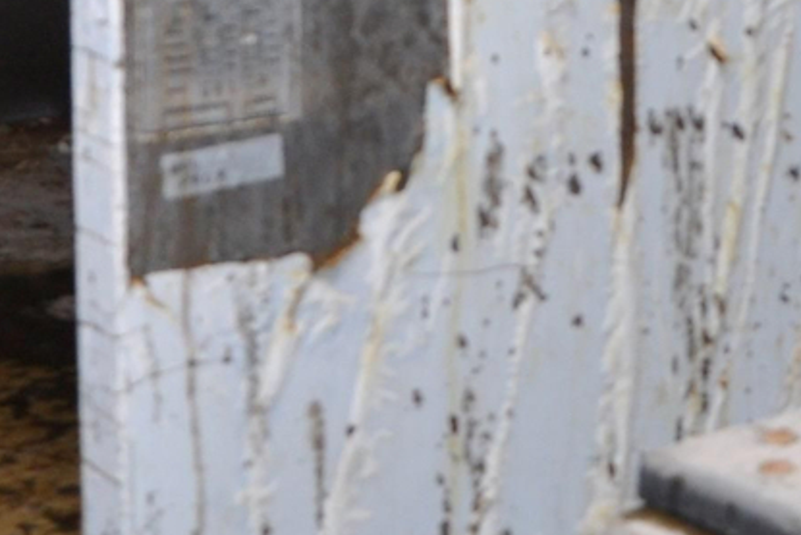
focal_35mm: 130
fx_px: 2893
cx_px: 529
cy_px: -647
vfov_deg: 9.6
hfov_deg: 15.7
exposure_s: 1/60
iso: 400
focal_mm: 18
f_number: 5
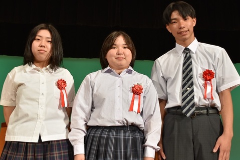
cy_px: 80
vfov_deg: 28.1
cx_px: 120
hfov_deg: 41.1
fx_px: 320
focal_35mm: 48
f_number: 6.3
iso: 800
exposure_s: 1/160
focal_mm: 32
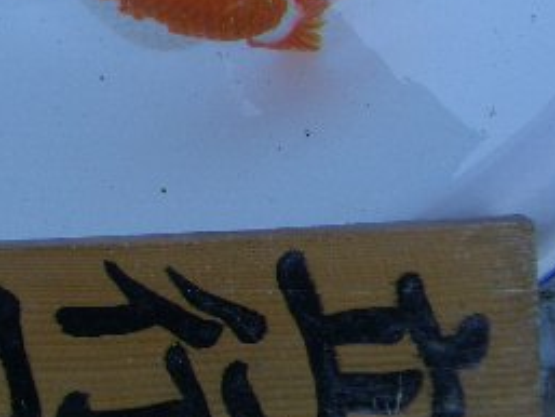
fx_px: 1396
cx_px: 65
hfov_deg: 22.0
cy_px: 0
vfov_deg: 16.6
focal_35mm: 87
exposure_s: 1/640
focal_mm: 5.8
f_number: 2.6
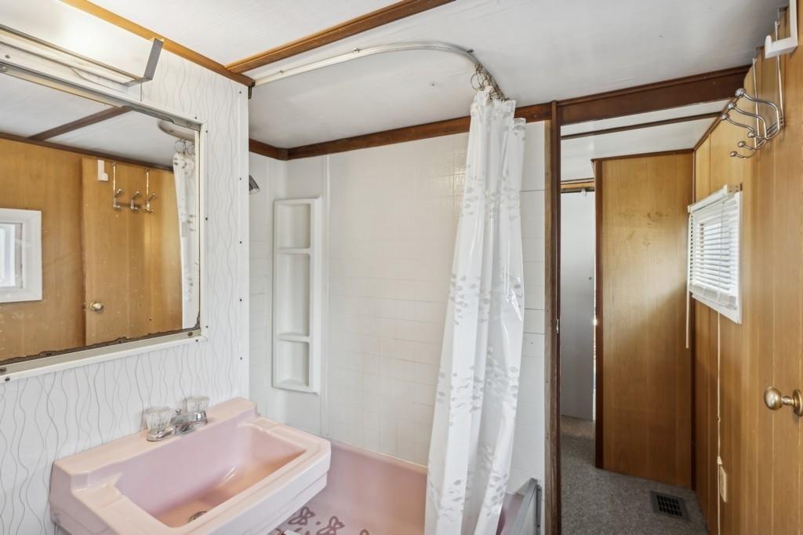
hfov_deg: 93.3
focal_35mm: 17
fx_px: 379
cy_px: 268
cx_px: 402
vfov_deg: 70.4
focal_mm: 17
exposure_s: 1/4
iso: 100
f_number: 8
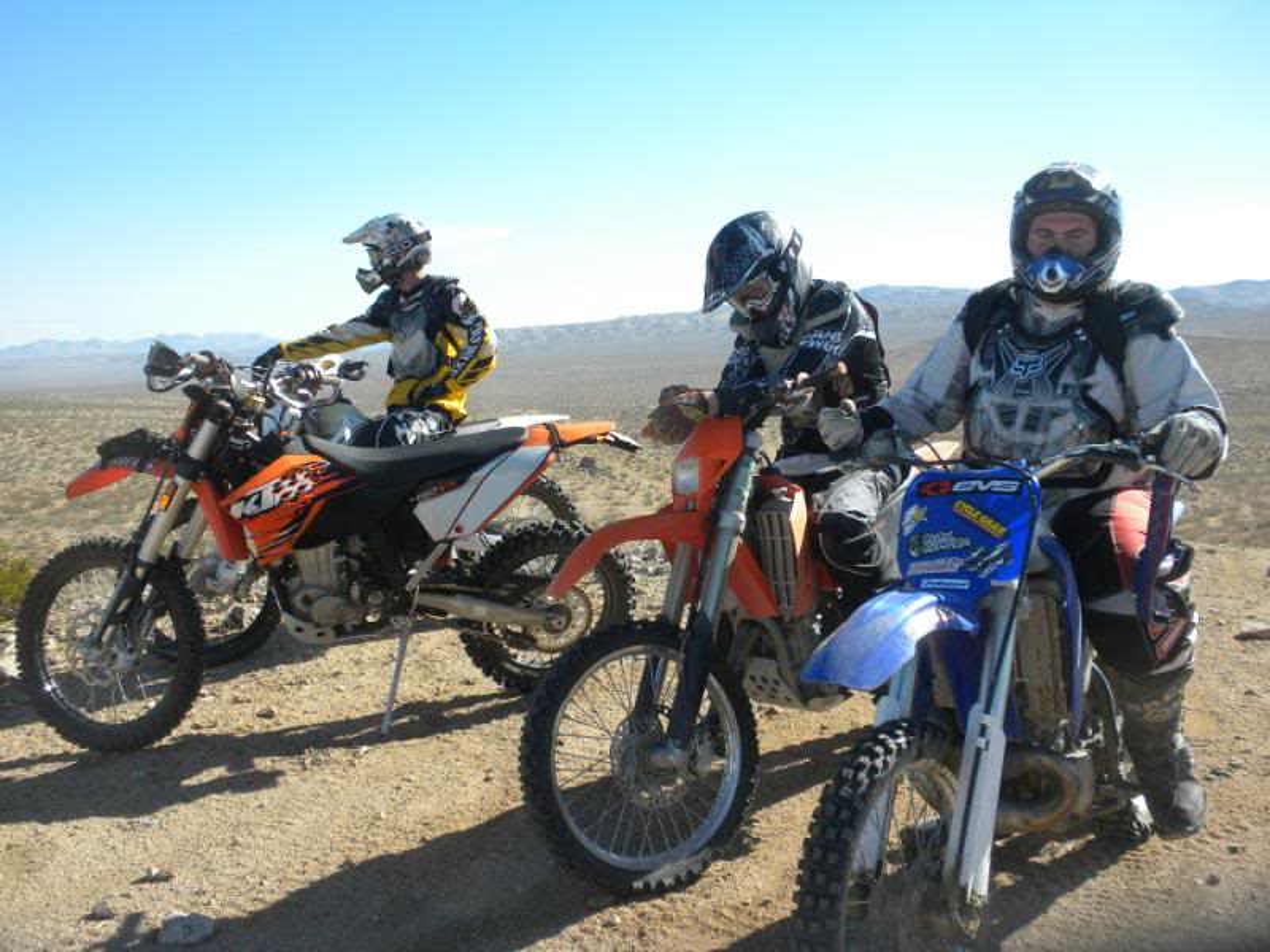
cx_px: 635
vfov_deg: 38.7
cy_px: 476
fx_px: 1357
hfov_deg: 50.1
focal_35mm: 37
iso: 90
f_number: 10
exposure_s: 1/108
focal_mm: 6.6
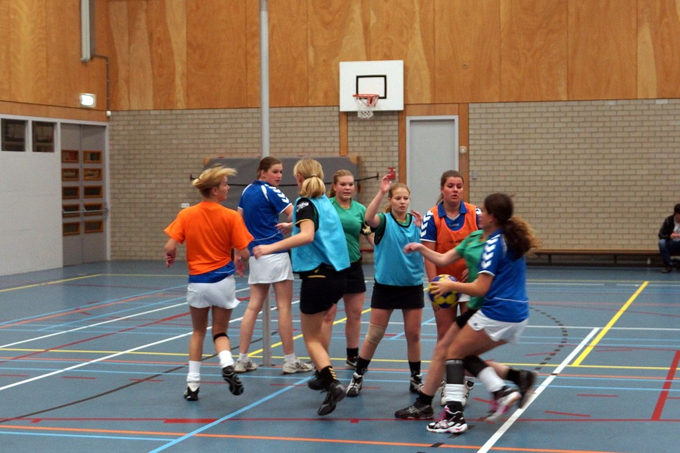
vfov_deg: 34.2
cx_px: 340
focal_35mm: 39
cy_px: 226
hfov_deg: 49.6
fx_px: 736
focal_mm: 26
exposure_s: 1/160
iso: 640
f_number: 2.8
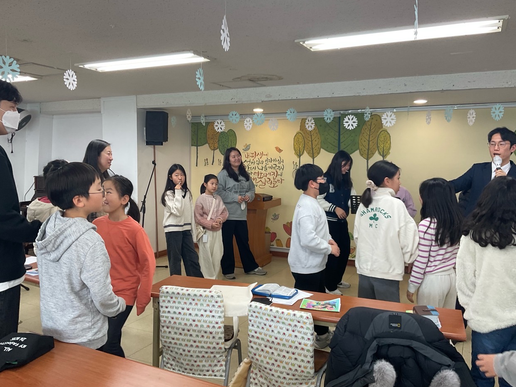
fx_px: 447
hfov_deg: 60.0
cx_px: 259
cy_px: 189
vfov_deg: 46.8
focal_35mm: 30
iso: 50
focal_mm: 3
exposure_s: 1/60
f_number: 1.8
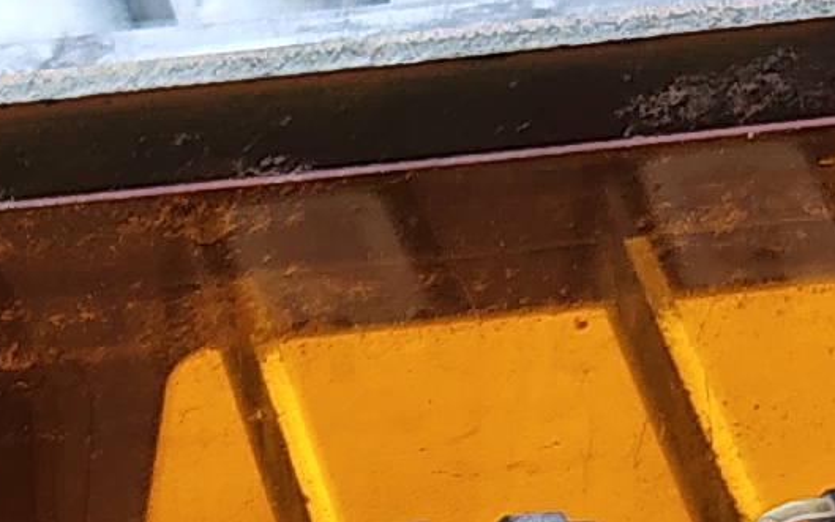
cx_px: -807
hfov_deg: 9.9
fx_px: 4484
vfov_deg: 6.5
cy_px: 1053
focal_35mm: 197
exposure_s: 1/665
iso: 100
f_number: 1.8
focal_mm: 5.56
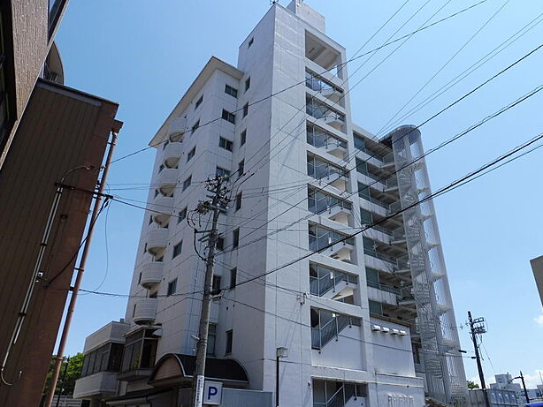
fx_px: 392
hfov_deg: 69.4
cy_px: 211
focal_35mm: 25
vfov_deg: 54.9
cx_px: 275
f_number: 4
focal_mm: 4.3
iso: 100
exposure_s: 1/1000
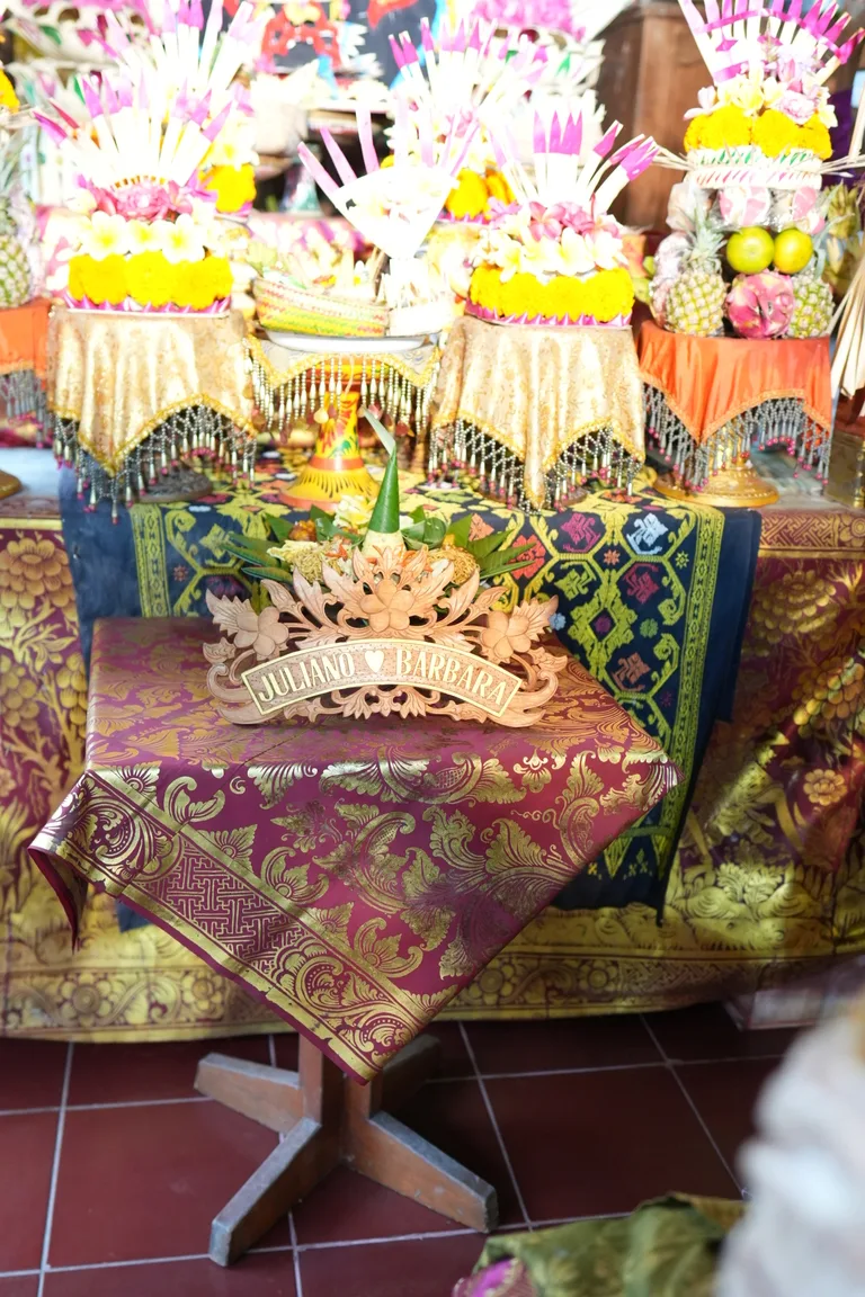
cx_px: 432
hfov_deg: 36.9
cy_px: 648
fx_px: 1297
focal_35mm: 36
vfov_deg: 53.1
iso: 1600
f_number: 1.8
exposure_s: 1/125
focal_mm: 24
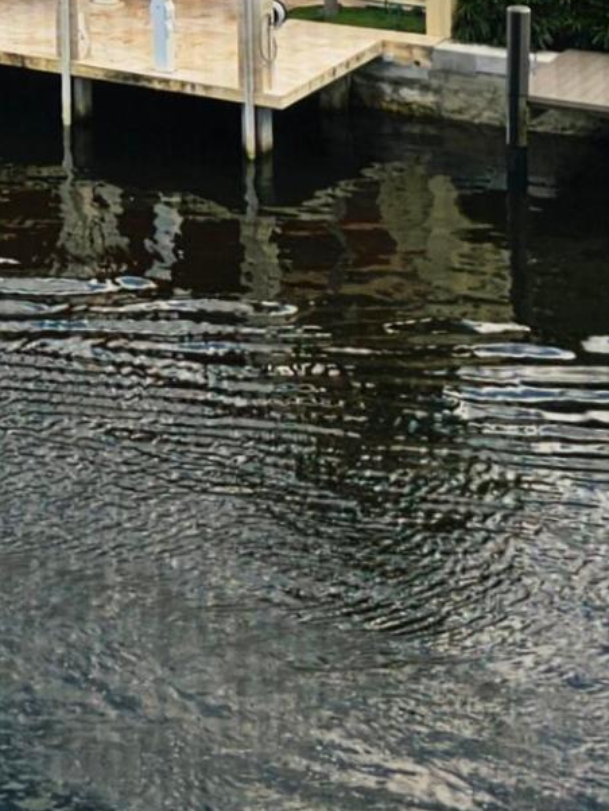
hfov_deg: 11.6
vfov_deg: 16.5
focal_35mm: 110
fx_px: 2578
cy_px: -352
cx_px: -734
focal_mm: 6.3
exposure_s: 1/476
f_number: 1.7
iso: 10
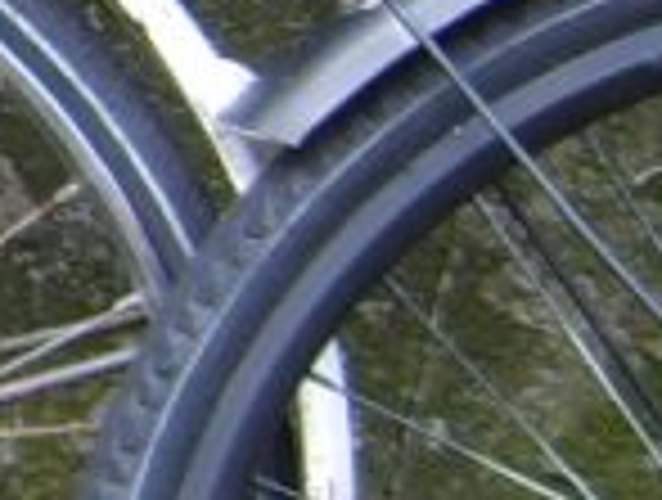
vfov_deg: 6.1
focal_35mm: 243
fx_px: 4659
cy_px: -68
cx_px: -1599
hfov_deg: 6.9
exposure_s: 1/60
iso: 50
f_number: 2.8
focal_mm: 5.8
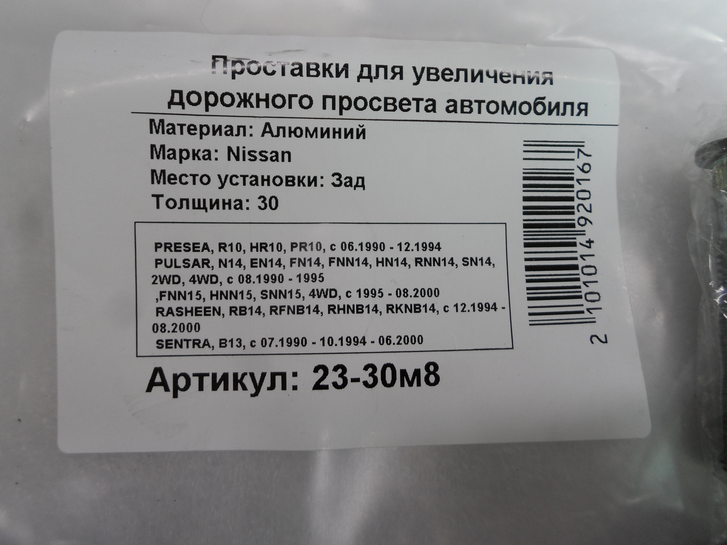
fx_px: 525
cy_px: 272
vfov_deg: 54.9
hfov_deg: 69.4
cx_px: 364
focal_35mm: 25
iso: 80
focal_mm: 4.5
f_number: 2.5
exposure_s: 1/30
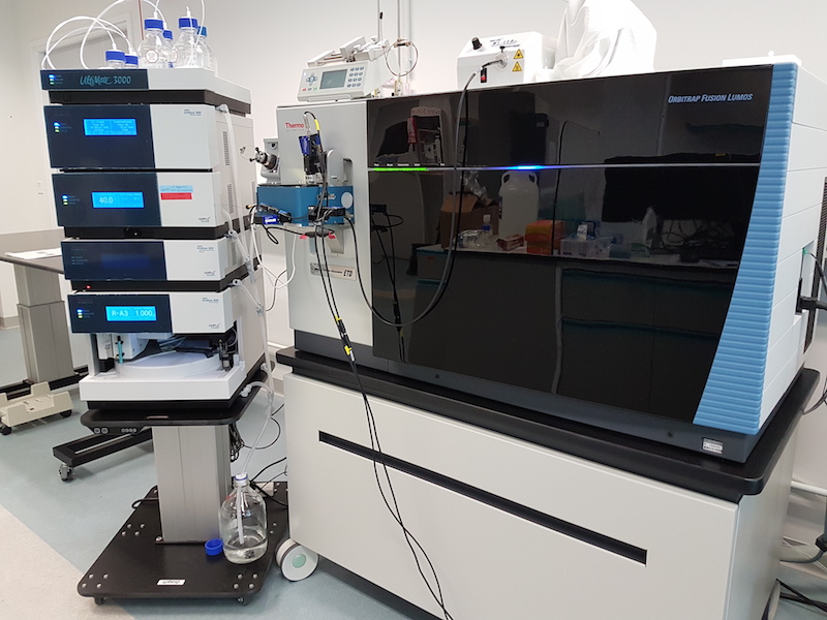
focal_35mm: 26
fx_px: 621
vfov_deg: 53.1
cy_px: 310
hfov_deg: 67.3
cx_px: 414
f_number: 1.7
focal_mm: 4.2
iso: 160
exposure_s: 1/50
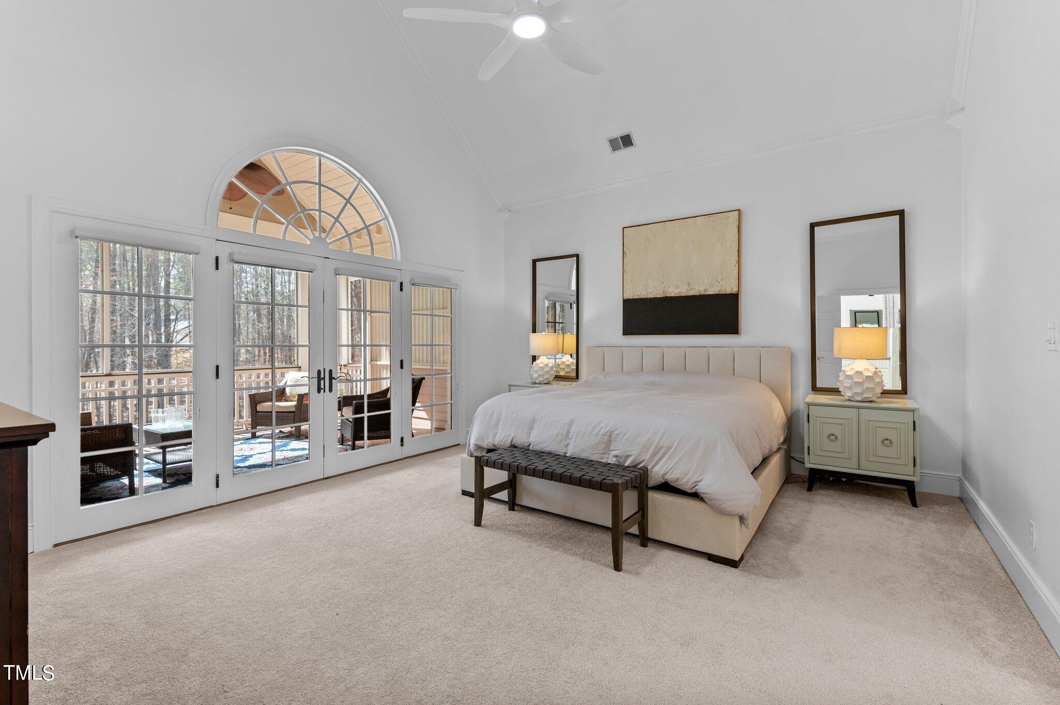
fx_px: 441
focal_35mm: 15
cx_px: 530
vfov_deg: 77.2
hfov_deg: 100.4
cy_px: 352
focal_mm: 15
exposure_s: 1/13
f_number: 6.3
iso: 400
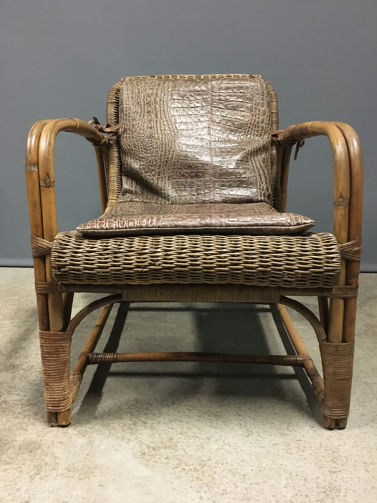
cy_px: 252
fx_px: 421
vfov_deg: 61.7
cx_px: 188
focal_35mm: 29
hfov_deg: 48.2
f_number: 2.2
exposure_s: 1/17
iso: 320
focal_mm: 4.15
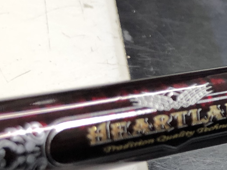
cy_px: 41
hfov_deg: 15.5
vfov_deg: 13.5
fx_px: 715
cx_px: 406
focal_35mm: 109
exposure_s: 1/30
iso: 40
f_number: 1.8
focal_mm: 3.99
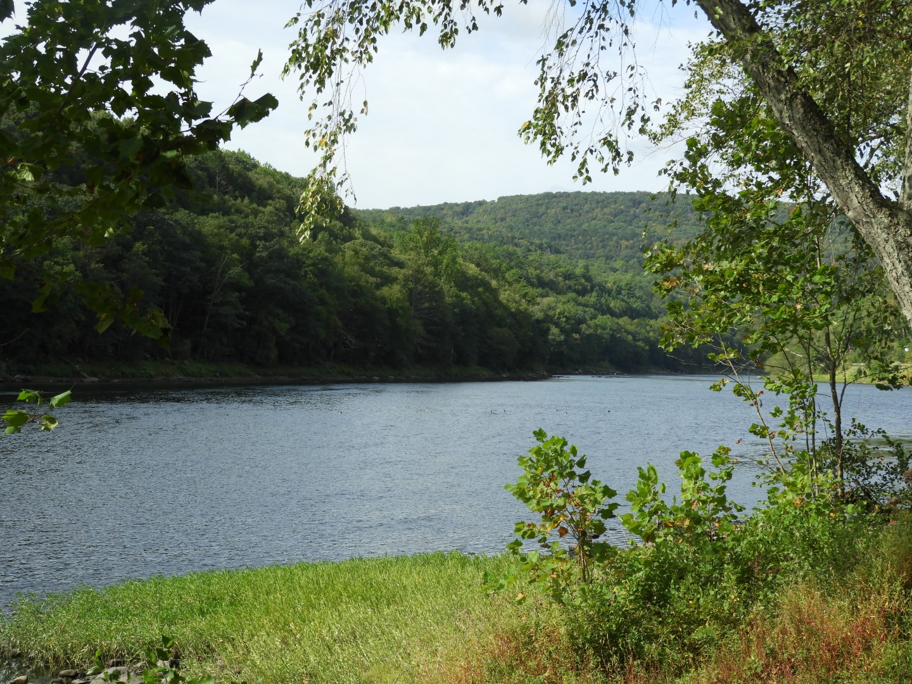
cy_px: 342
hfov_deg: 29.8
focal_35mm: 65
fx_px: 1713
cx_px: 456
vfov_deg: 22.6
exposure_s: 1/500
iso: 100
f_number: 4.2
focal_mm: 11.6
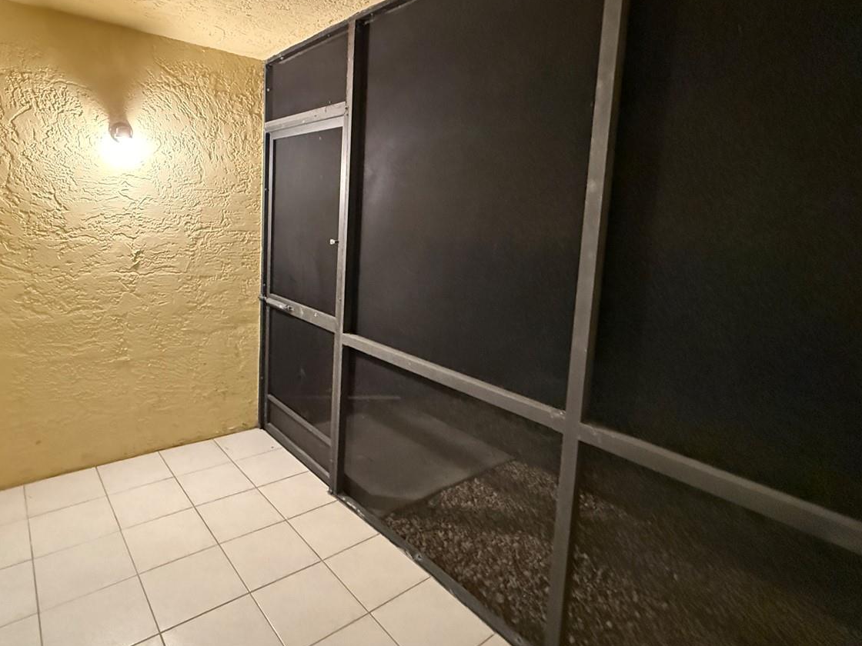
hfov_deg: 81.2
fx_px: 498
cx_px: 369
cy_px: 268
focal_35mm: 20
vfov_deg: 65.5
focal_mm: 2.22
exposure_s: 1/60
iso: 1250
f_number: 2.2
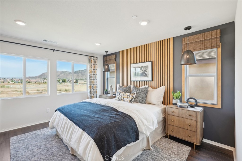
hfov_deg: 96.8
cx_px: 121
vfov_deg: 73.7
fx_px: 108
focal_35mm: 16
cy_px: 80
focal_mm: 16
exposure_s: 1/30
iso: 400
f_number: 8
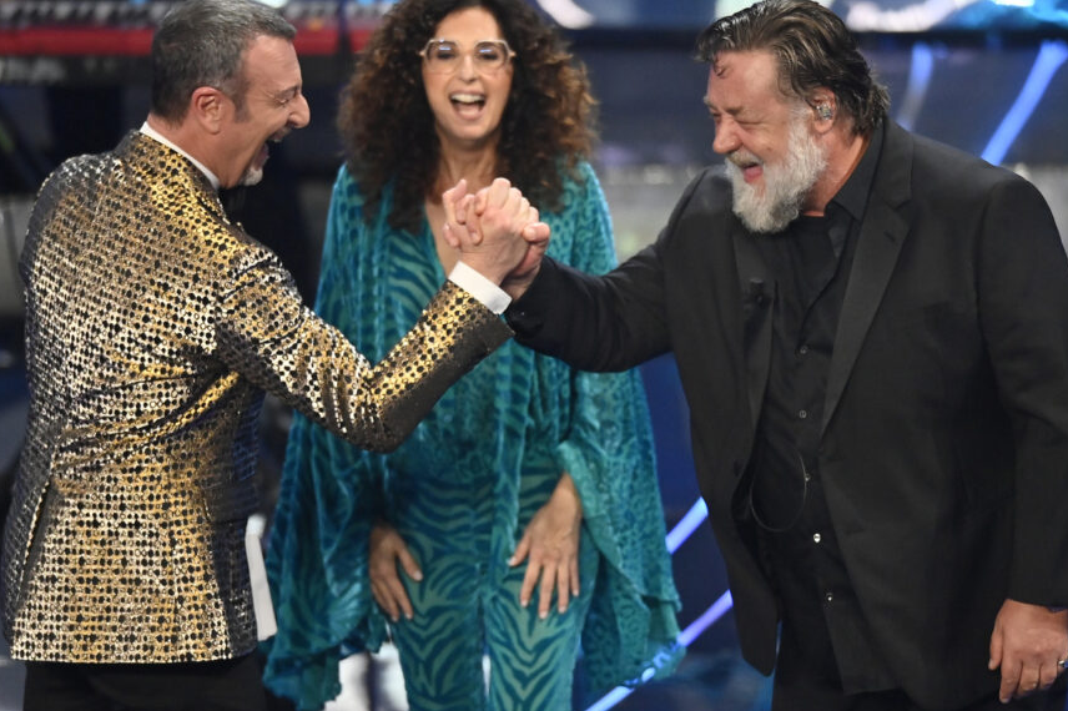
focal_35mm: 359
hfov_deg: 5.7
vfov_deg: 3.8
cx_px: 514
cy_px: 336
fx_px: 10646
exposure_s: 1/640
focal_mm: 300
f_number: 3.2
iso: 4000
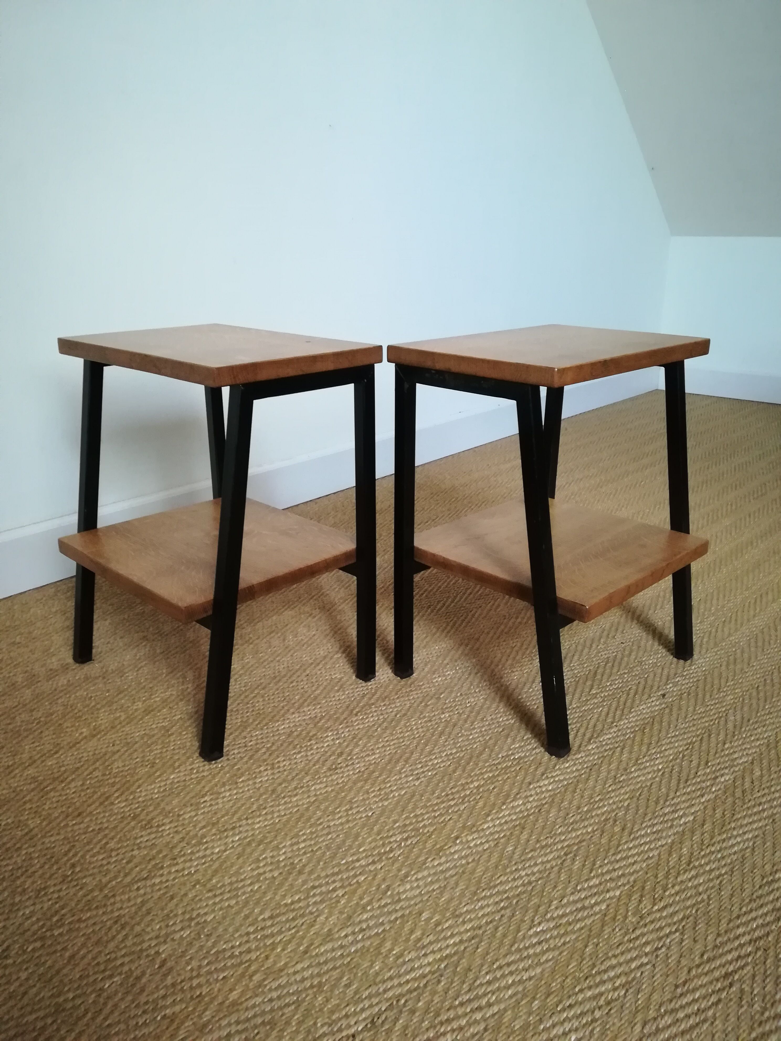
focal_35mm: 26
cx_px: 390
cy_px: 520
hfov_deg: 53.1
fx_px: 782
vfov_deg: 67.3
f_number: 2.2
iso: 640
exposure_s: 1/20
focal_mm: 3.83
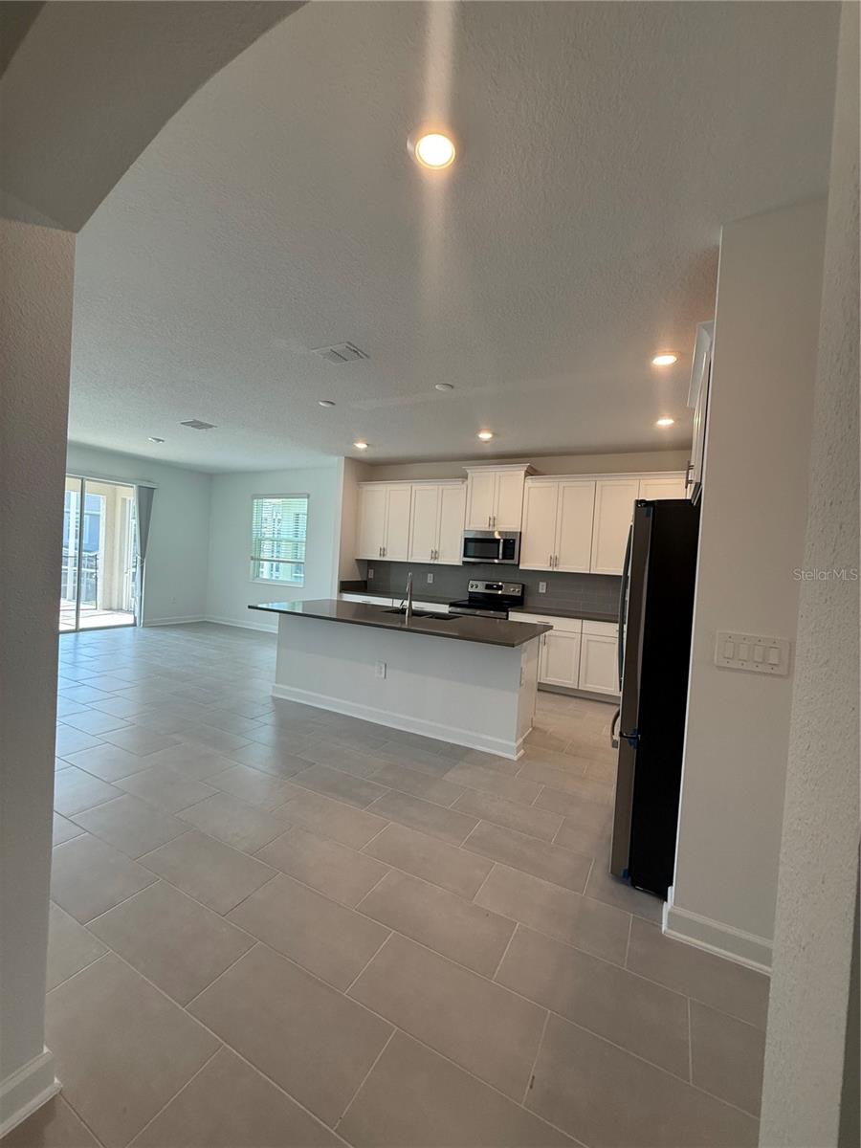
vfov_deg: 102.1
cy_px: 574
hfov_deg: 85.7
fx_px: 464
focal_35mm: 14
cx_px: 430
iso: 125
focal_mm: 2.22
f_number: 2.2
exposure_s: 1/120
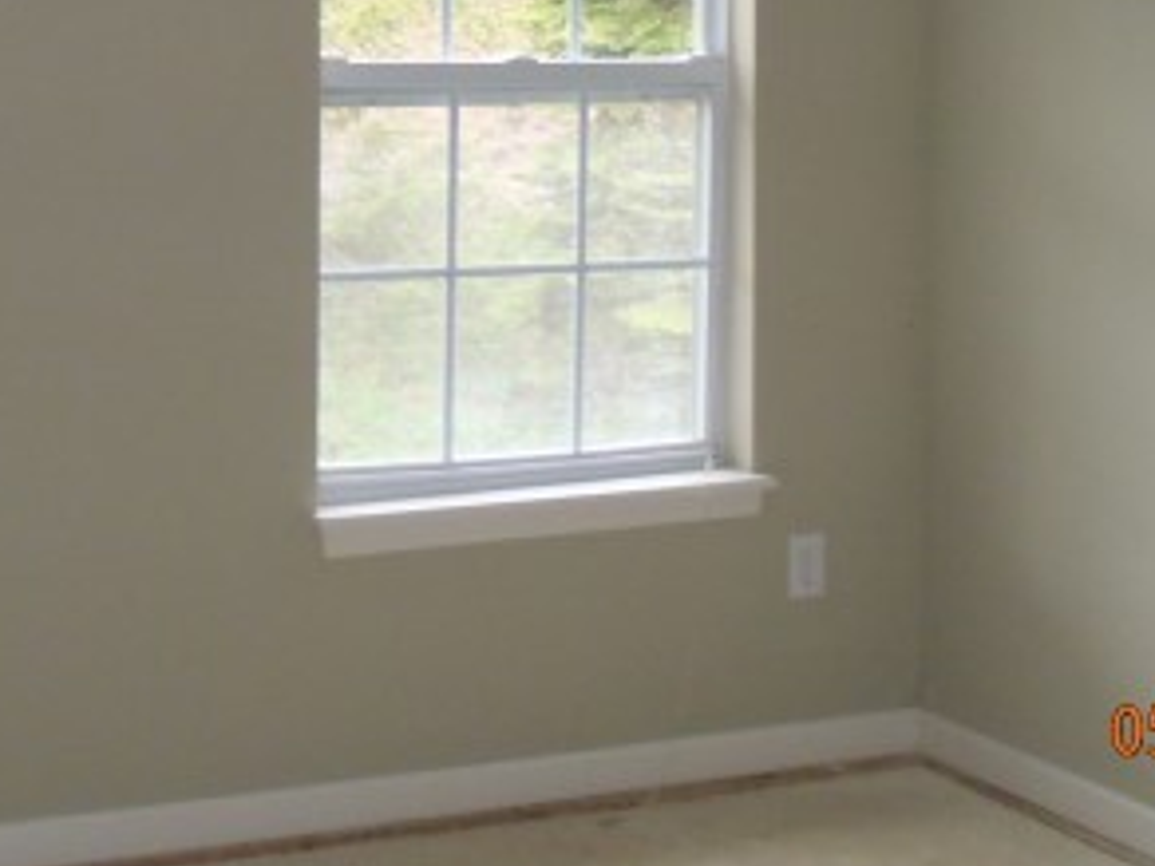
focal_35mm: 79
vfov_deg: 18.1
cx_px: 344
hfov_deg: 24.5
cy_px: -20
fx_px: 2636
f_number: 4.5
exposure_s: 1/40
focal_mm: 6.45
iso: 320
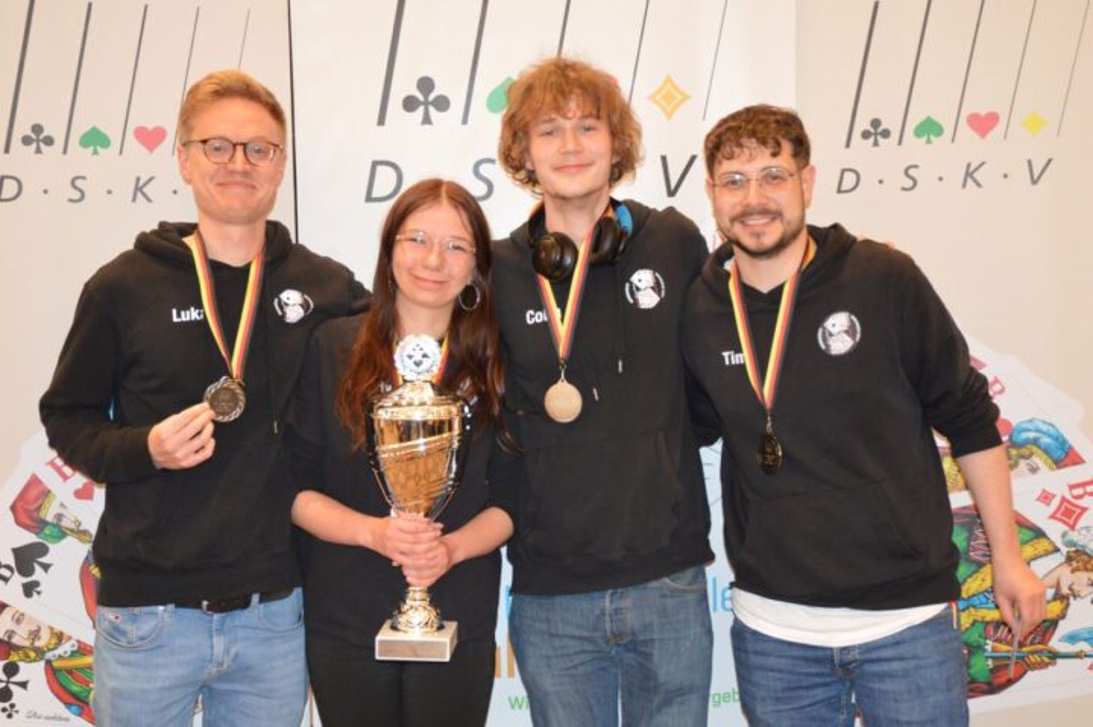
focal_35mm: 51
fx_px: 1547
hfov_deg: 38.9
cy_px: 364
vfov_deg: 26.4
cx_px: 546
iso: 1600
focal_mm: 34
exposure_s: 1/60
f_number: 4
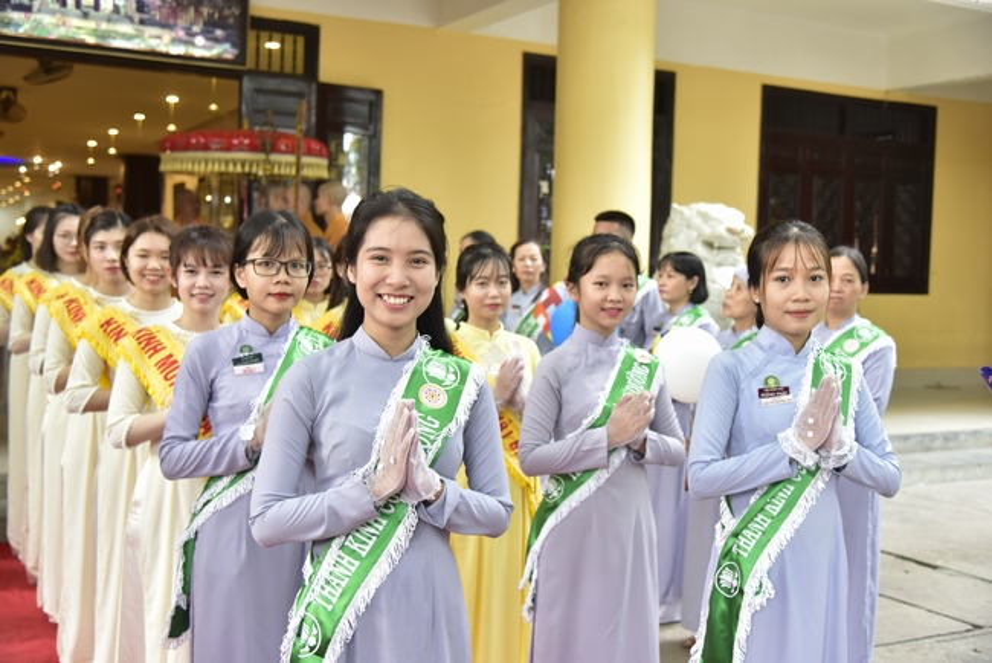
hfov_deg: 48.4
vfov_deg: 33.4
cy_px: 332
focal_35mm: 40
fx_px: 1103
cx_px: 496
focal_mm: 40
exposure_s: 1/50
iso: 800
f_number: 4
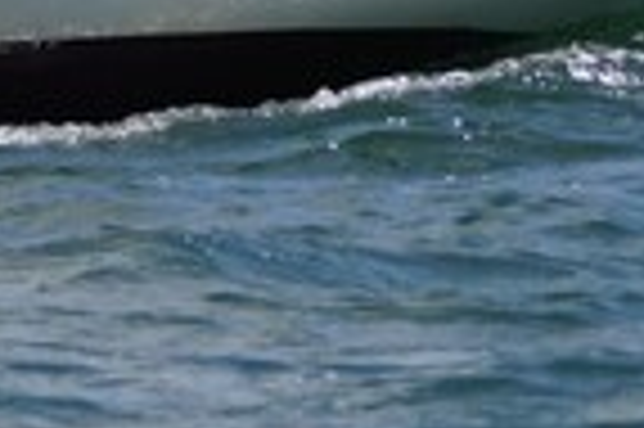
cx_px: -311
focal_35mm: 1806
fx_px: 32267
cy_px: -656
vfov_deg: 0.8
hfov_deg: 1.1
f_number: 5.6
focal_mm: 215
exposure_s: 1/1250
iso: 160
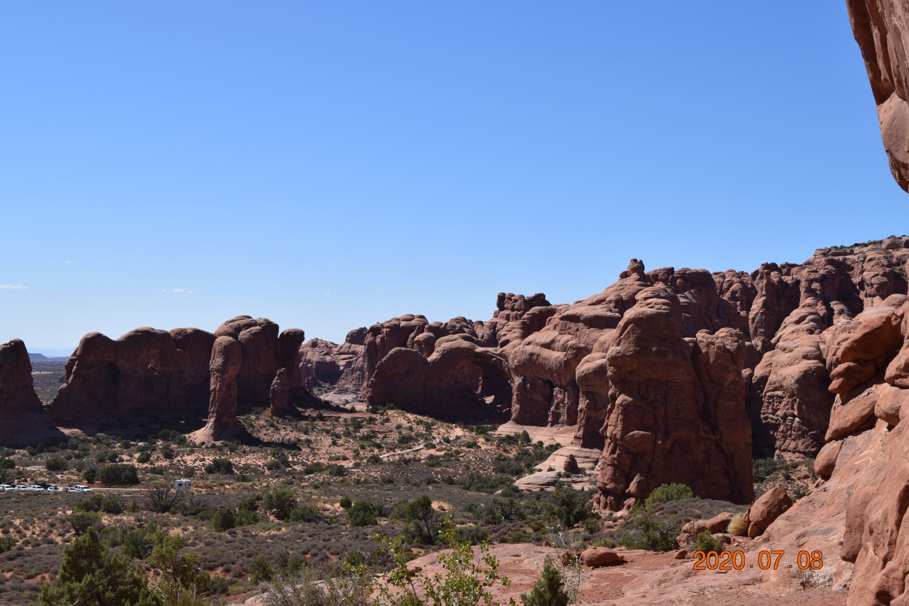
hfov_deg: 33.4
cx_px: 454
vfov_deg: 22.6
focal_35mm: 60
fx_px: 1515
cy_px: 303
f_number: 10
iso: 200
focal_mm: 40
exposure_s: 1/400
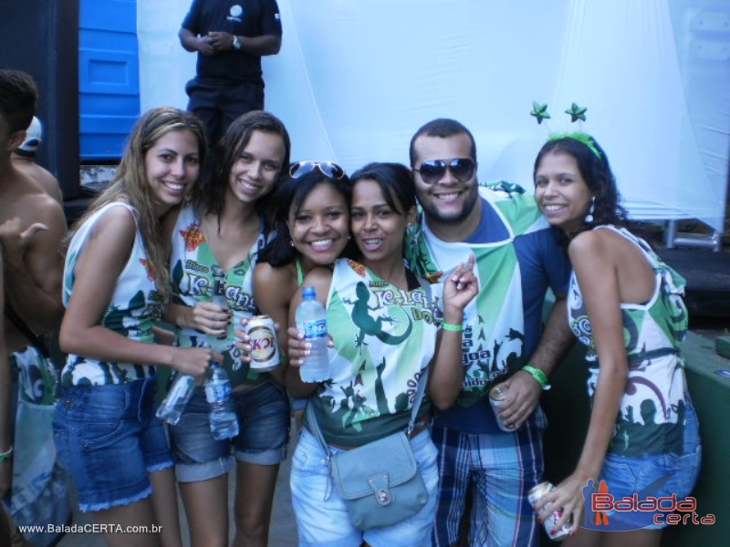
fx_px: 759
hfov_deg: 51.4
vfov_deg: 39.7
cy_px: 274
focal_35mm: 36
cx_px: 365
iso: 100
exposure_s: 1/60
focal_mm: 6.3
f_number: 3.1
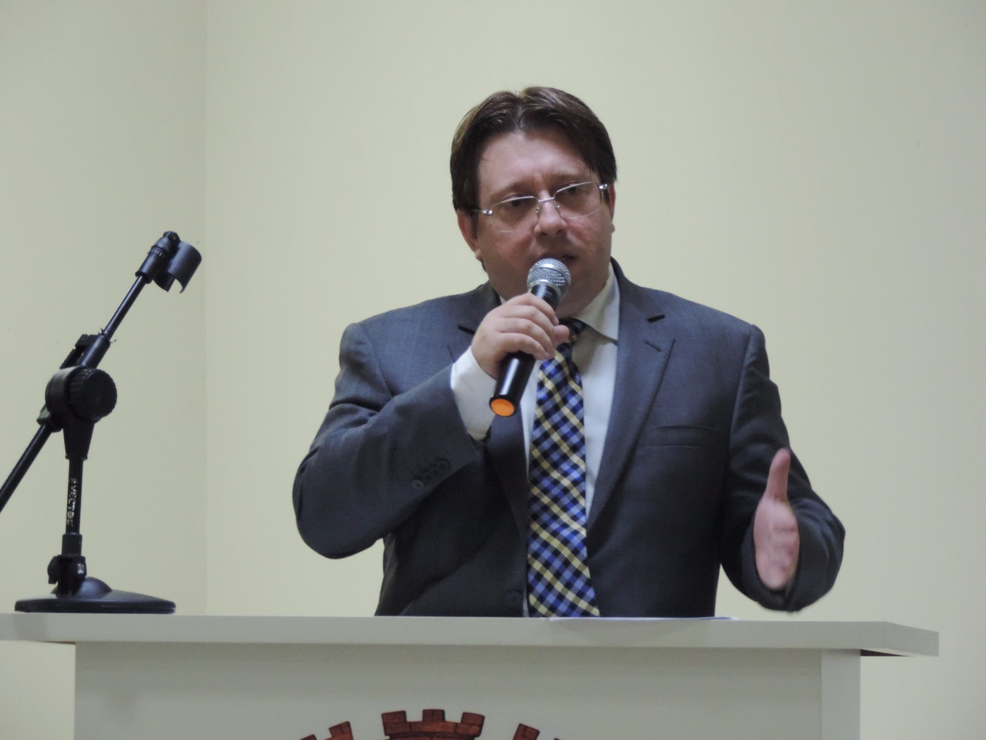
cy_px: 370
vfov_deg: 5.4
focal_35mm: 275
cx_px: 493
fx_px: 7833
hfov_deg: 7.2
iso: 800
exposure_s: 1/25
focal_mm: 49
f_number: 4.7
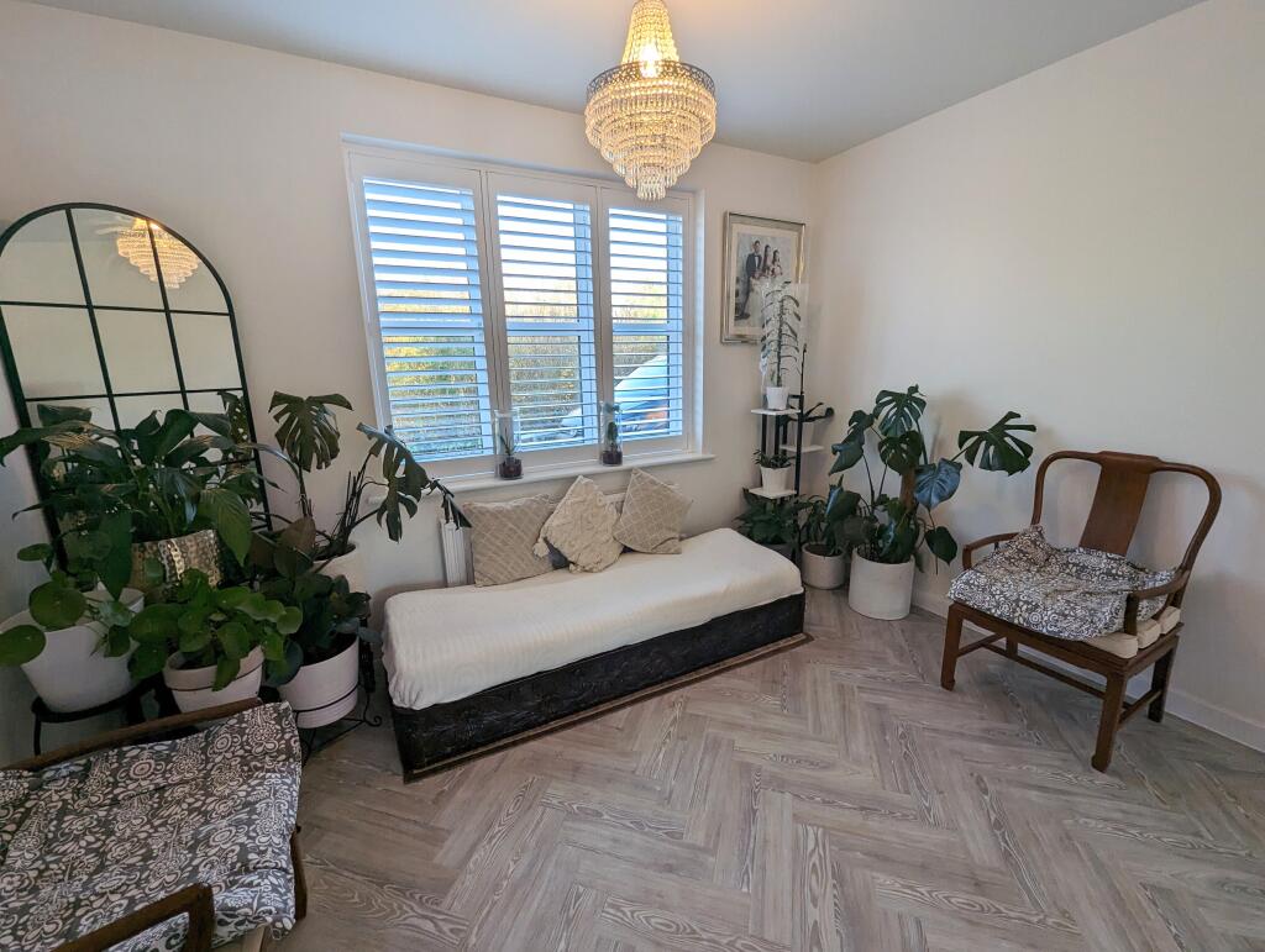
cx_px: 632
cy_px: 476
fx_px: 476
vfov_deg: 90.1
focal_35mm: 13
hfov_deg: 106.1
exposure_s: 1/77.9
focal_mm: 1.95
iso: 66
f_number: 2.2
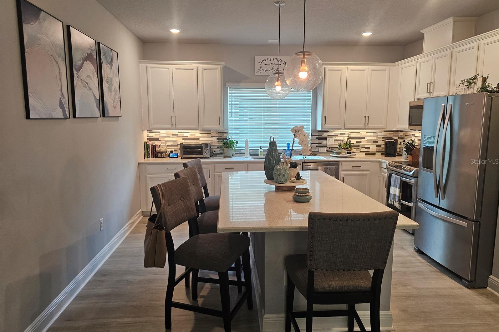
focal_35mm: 24
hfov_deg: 73.7
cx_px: 250
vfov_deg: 53.1
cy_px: 161
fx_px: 333
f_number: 1.7
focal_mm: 6.3
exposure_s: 1/120
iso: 250
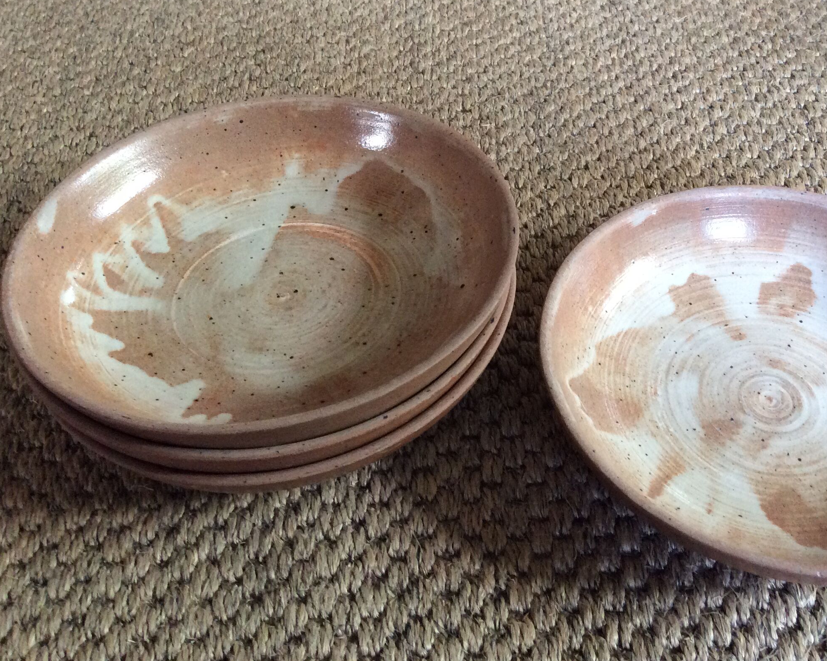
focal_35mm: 41
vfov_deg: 36.3
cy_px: 260
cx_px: 507
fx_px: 1003
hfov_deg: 44.5
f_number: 2.4
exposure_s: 1/25
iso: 160
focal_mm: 3.3
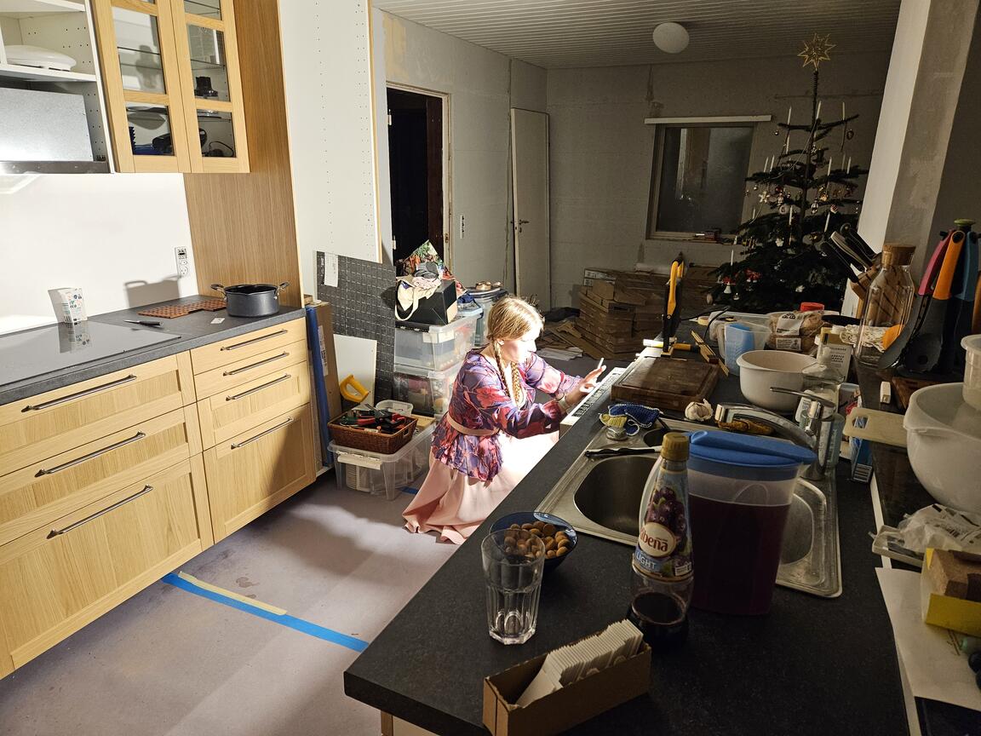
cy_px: 368
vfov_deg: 58.9
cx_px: 490
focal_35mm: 23
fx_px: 652
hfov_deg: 73.9
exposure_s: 1/100
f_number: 1.8
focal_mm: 5.4
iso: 320
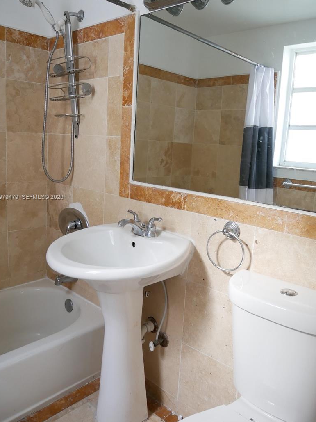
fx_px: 341
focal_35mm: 28
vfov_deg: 63.4
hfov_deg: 49.7
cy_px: 198
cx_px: 172
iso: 640
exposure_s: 1/60
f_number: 3.5
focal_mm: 12
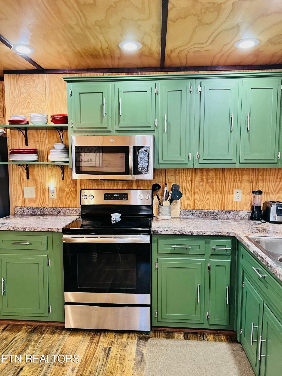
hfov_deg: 53.1
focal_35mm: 26
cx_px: 141
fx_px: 282
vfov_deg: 67.3
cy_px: 188
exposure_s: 1/60
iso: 250
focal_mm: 5.7
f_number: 1.5
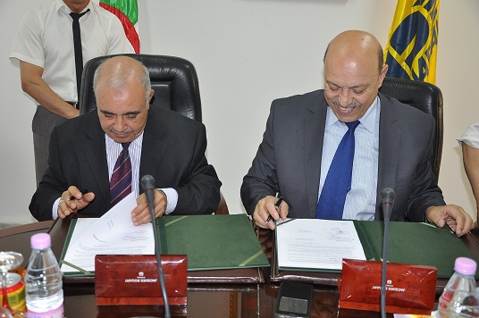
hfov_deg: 46.4
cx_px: 240
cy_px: 159
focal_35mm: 42
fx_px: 558
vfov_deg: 31.8
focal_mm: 28
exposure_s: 1/60
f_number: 4
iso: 800
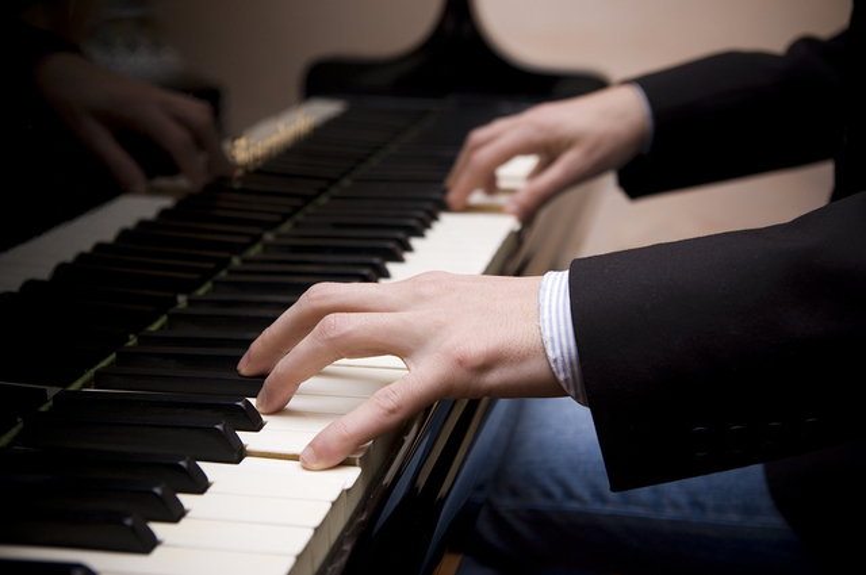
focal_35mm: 60
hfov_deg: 33.4
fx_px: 1441
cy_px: 288
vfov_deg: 22.6
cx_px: 433
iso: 200
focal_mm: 40
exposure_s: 1/125
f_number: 4
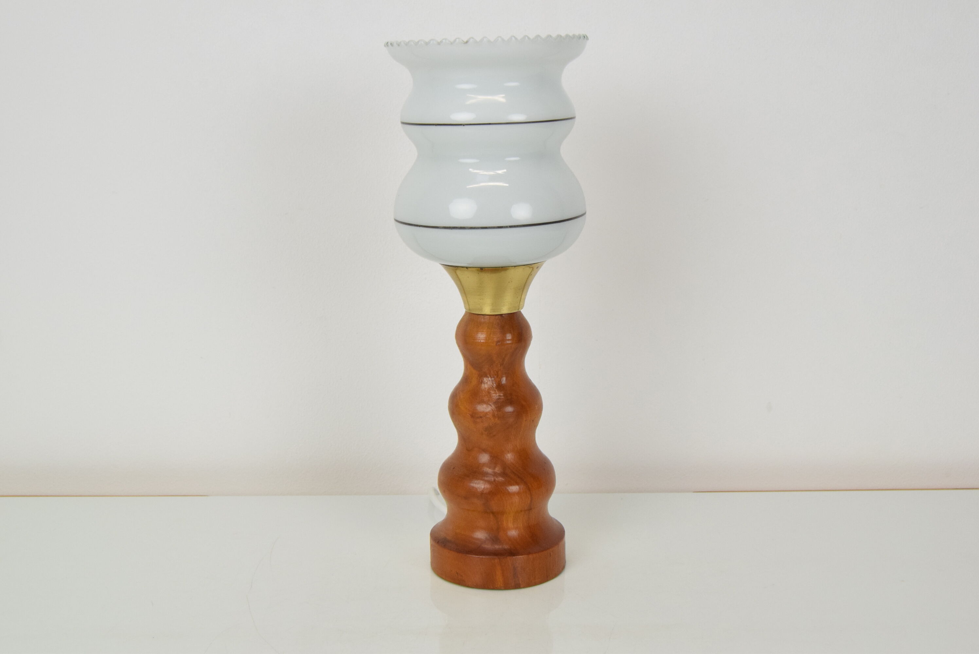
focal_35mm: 42
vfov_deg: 31.9
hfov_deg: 46.4
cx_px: 490
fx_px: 1143
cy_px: 327
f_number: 8
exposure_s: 1/250
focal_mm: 28
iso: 1600
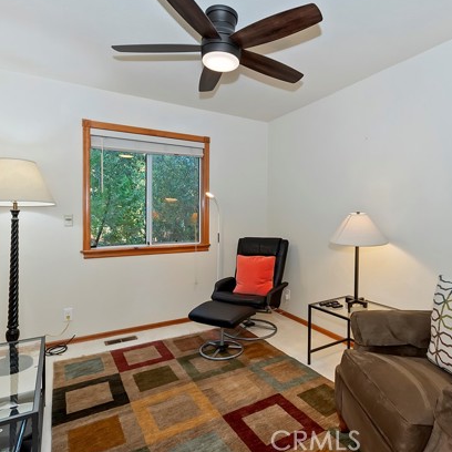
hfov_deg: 74.2
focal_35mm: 20
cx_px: 265
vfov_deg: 74.8
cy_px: 220
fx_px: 295
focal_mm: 10
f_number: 8
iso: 400
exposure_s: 1/30
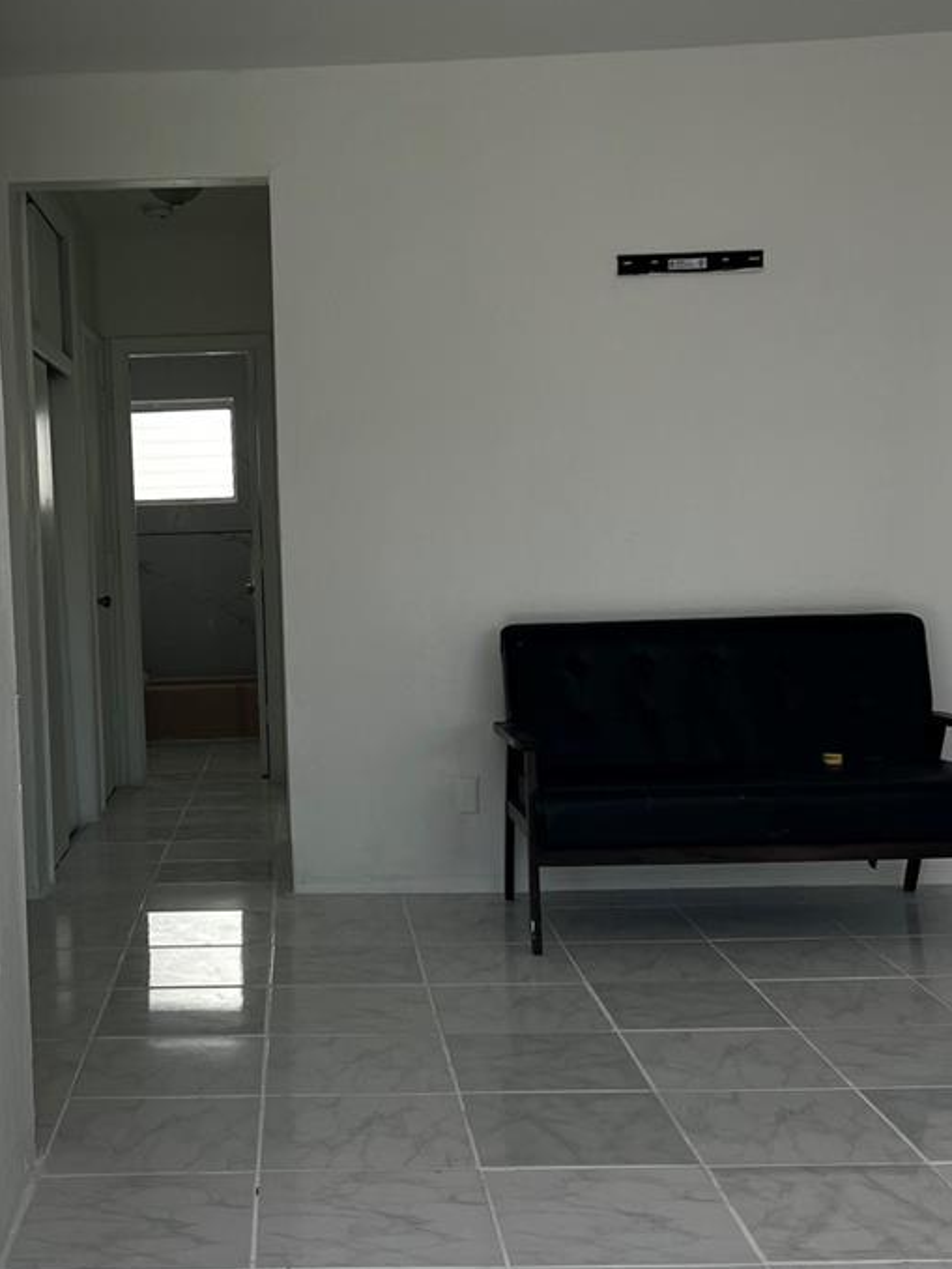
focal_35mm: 46
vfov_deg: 41.2
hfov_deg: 31.1
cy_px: 679
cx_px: 269
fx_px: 1686
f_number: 1.5
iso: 50
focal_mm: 5.7
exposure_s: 1/743
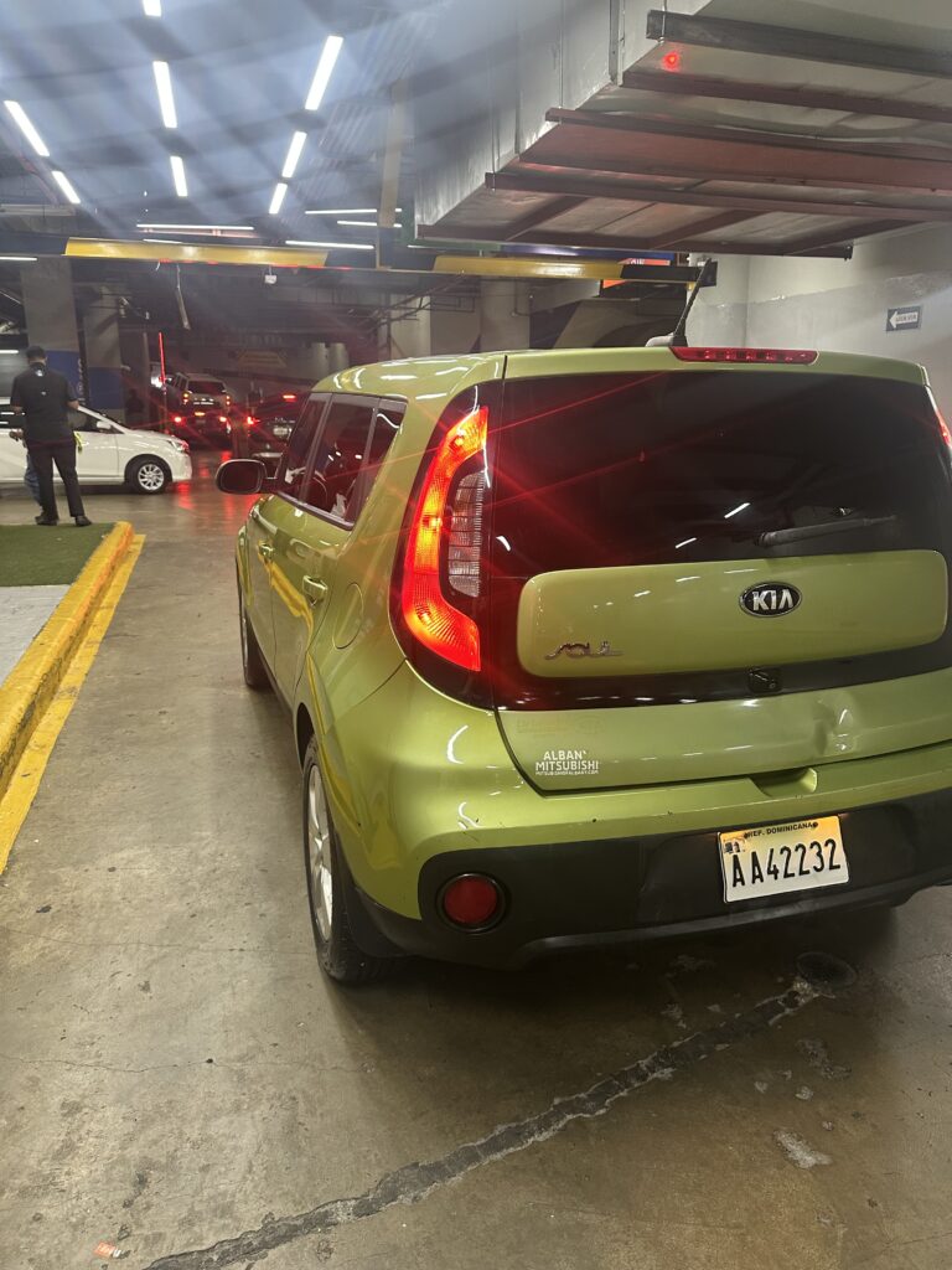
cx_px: 476
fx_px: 880
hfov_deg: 56.8
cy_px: 635
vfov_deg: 71.6
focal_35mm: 24
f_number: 1.78
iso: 250
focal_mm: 6.86
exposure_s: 1/60
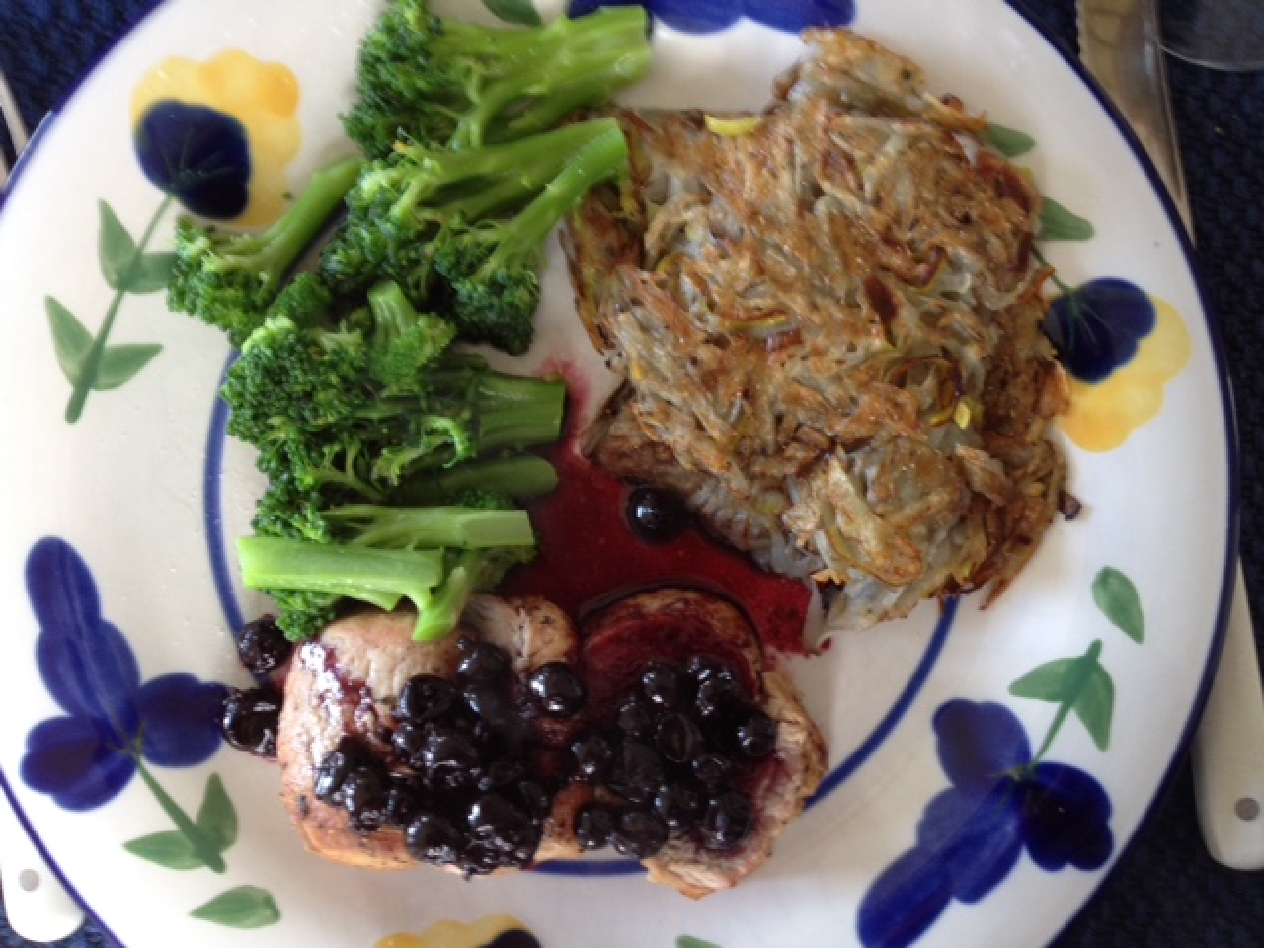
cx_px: 632
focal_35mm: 35
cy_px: 474
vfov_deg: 40.7
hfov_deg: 52.6
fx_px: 1278
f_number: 2.4
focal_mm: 4.28
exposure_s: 1/20
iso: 64
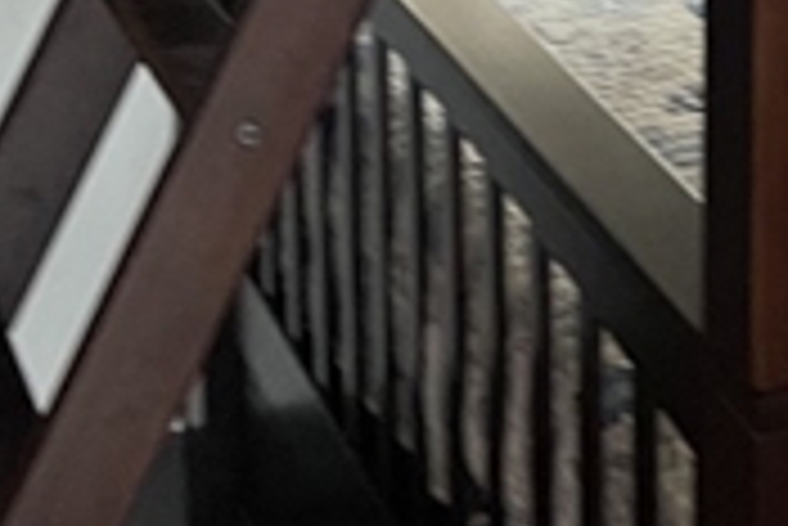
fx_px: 2497
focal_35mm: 114
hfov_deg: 17.5
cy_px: -522
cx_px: 806
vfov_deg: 11.0
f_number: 1.6
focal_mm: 5.1
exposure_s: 1/30
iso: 640
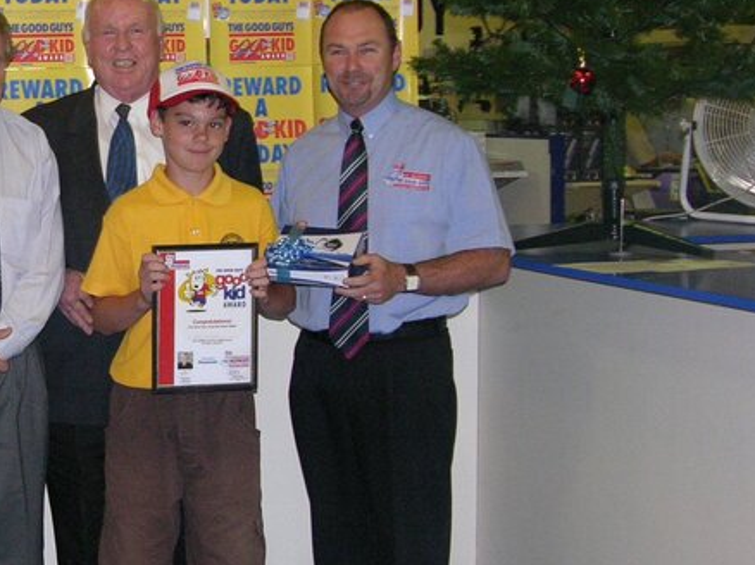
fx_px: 1744
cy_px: 193
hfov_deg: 23.7
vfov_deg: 18.4
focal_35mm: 80
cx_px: 55
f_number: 2.8
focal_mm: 8.9
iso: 200
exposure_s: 1/60.1
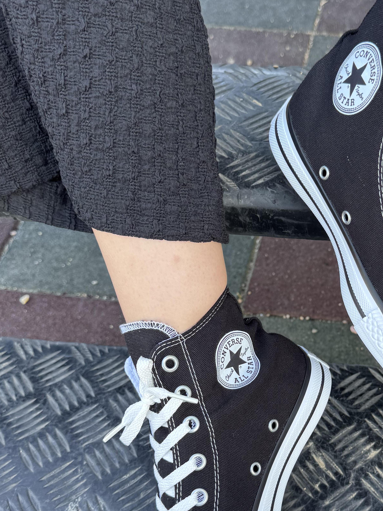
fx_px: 634
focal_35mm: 43
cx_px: 309
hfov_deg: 32.6
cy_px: 323
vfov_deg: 43.5
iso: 64
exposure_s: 1/243
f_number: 1.78
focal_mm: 6.76
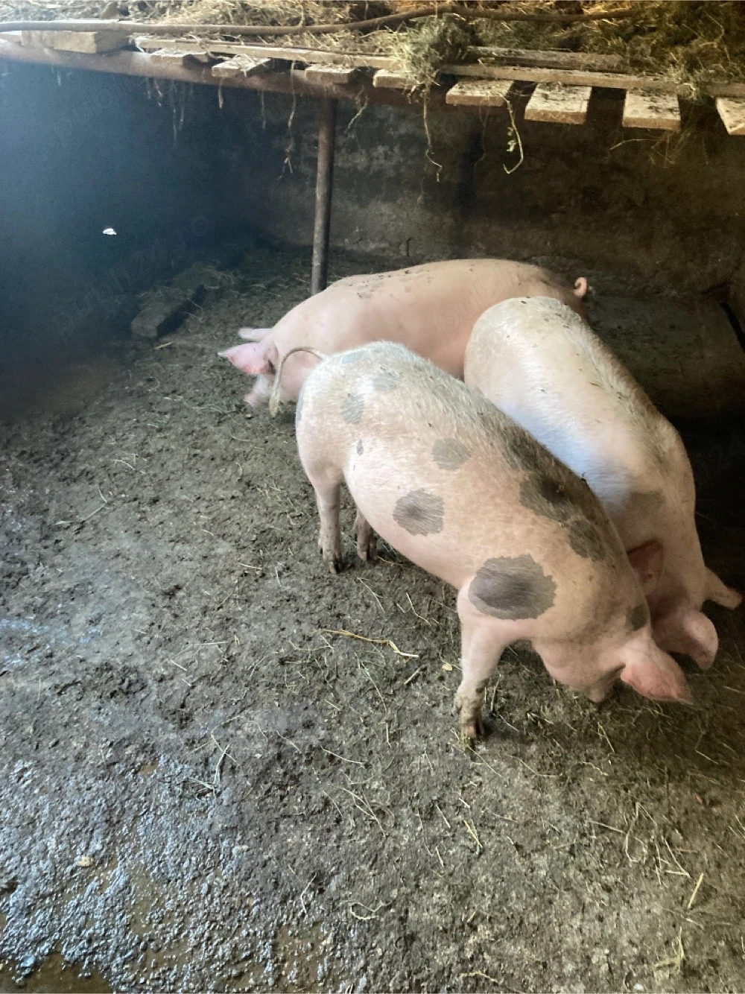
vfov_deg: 63.5
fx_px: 804
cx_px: 372
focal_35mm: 28
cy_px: 497
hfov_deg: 49.7
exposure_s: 1/33
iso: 400
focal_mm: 3.99
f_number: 1.8
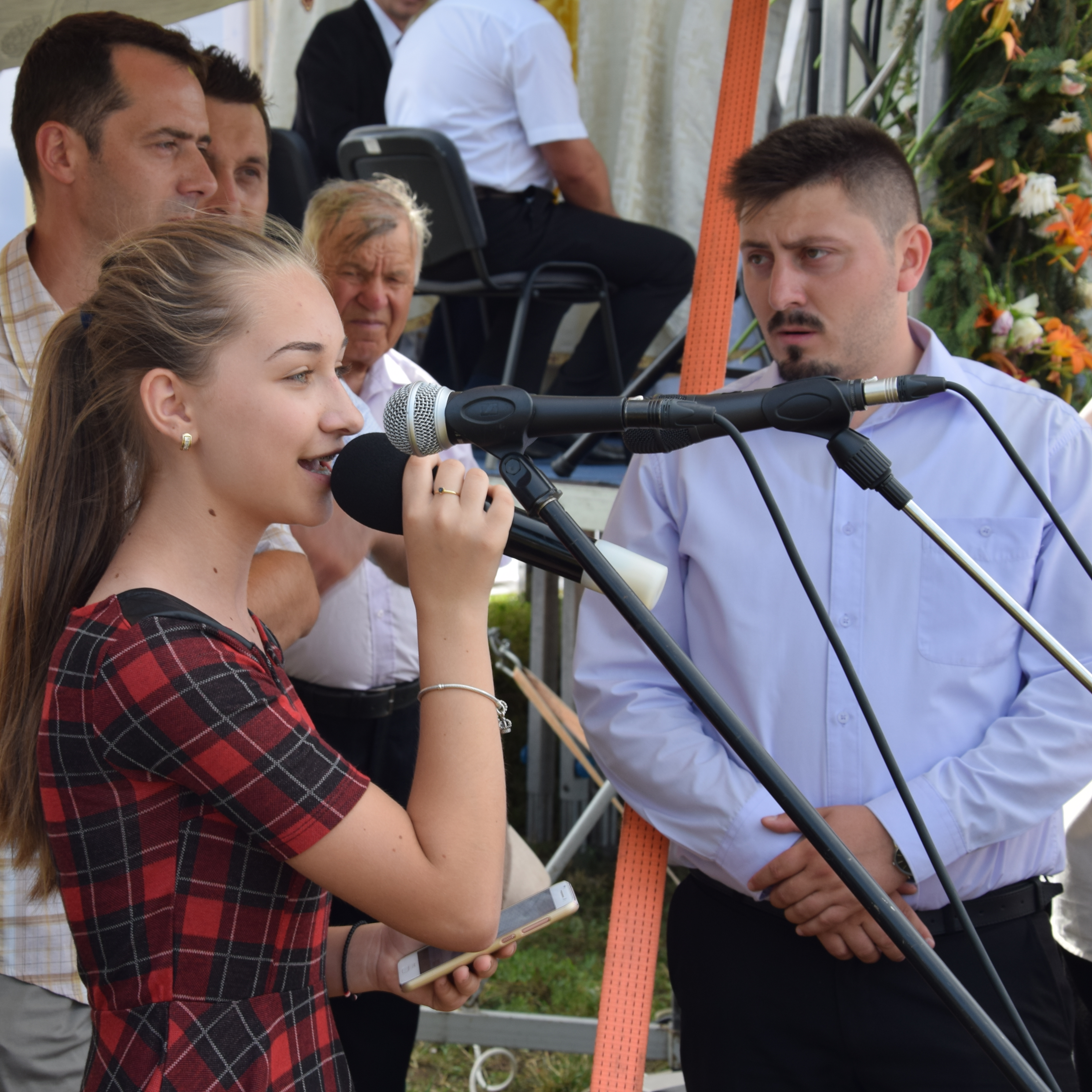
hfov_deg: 22.4
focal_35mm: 77
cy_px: 545
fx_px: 2748
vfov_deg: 22.5
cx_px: 436
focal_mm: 40
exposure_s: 1/100
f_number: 8
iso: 100
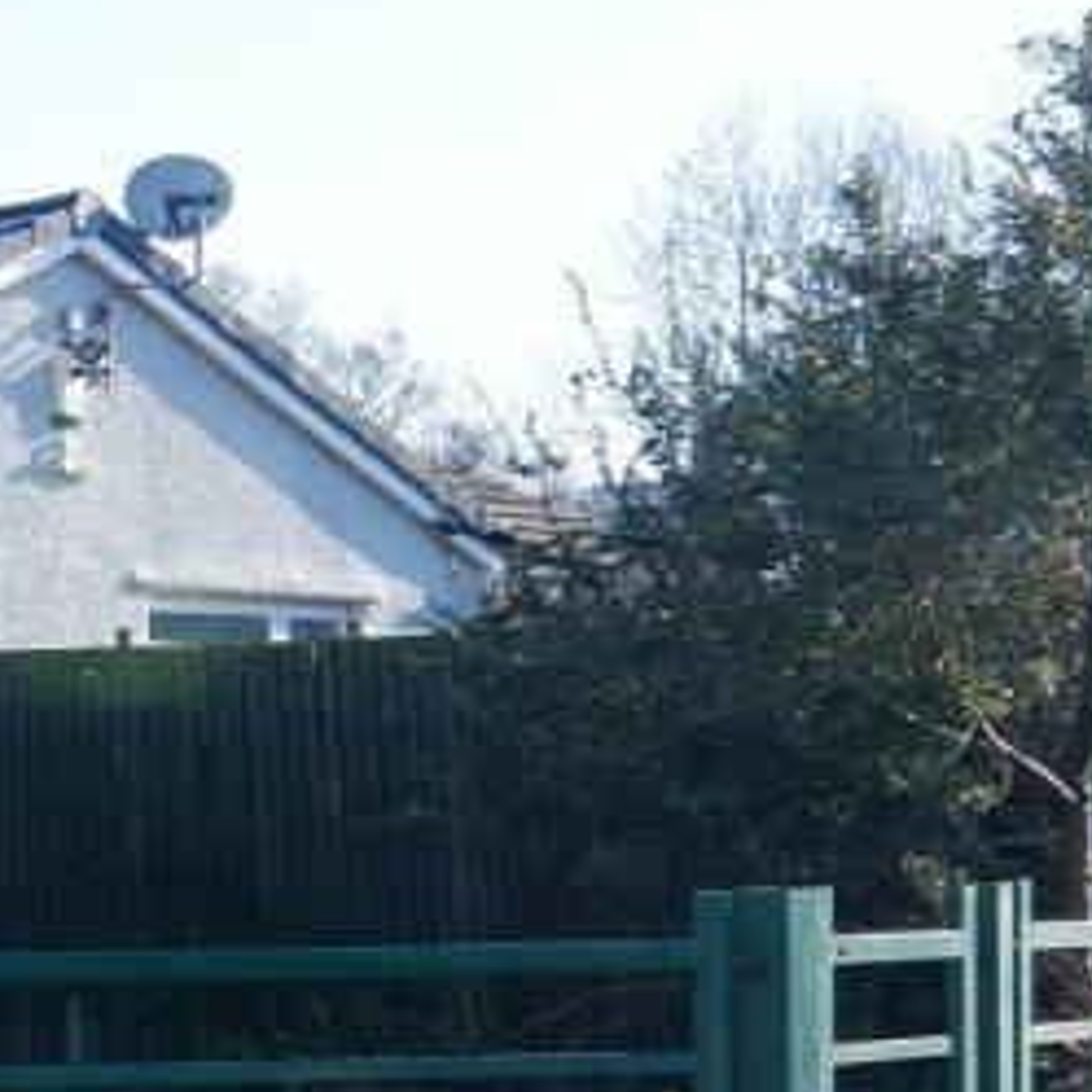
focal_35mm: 105
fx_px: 3747
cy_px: 767
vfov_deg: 16.5
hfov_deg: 15.2
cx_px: -601
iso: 200
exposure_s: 1/200
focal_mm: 20.9
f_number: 8
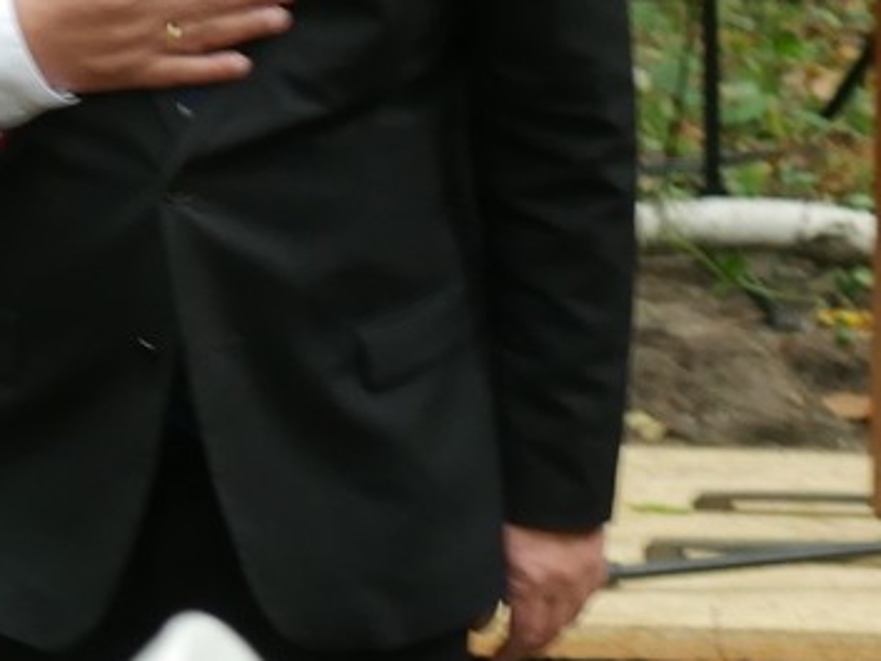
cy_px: 289
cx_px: 45
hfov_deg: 4.9
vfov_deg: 3.7
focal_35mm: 407
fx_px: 10362
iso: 800
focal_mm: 45
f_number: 4.5
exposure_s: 1/30
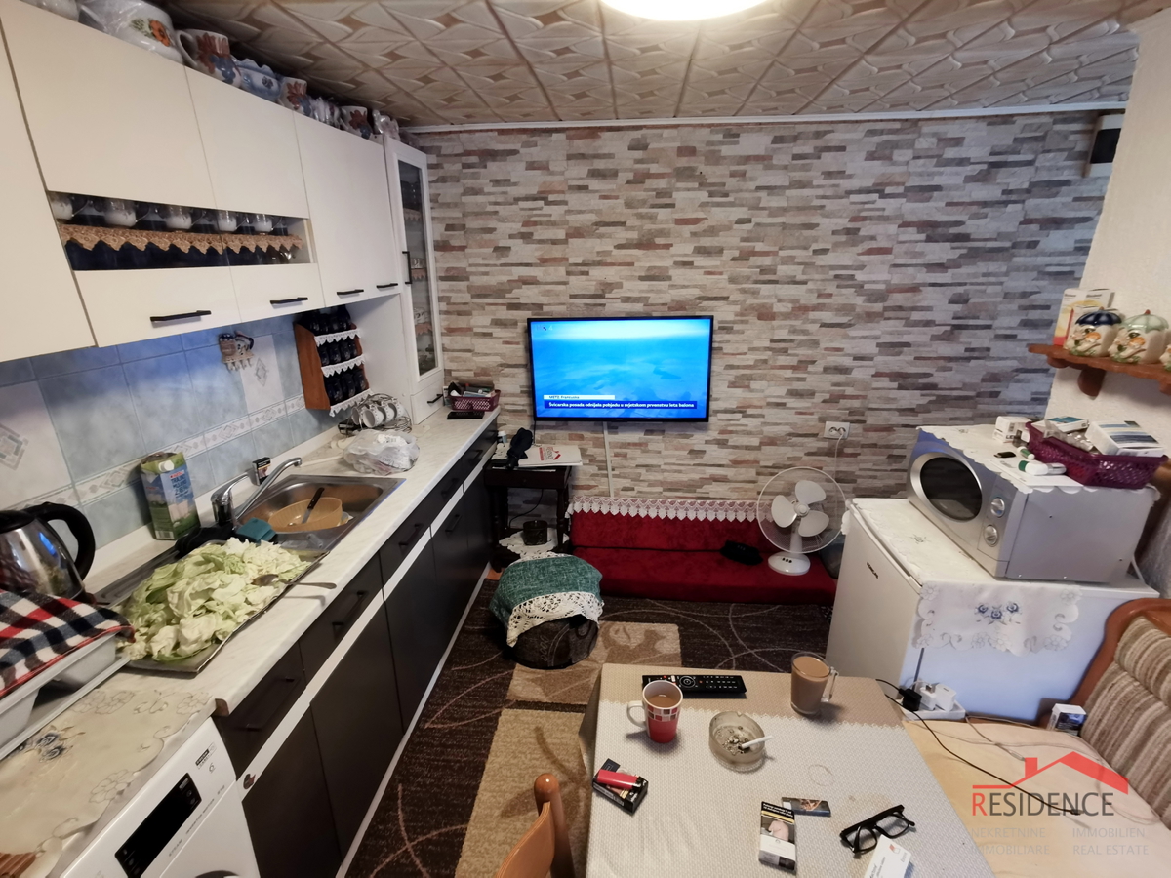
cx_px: 586
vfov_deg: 78.1
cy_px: 439
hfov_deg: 94.5
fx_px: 541
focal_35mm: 16
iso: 250
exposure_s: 1/30
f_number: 2.2
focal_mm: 2.35
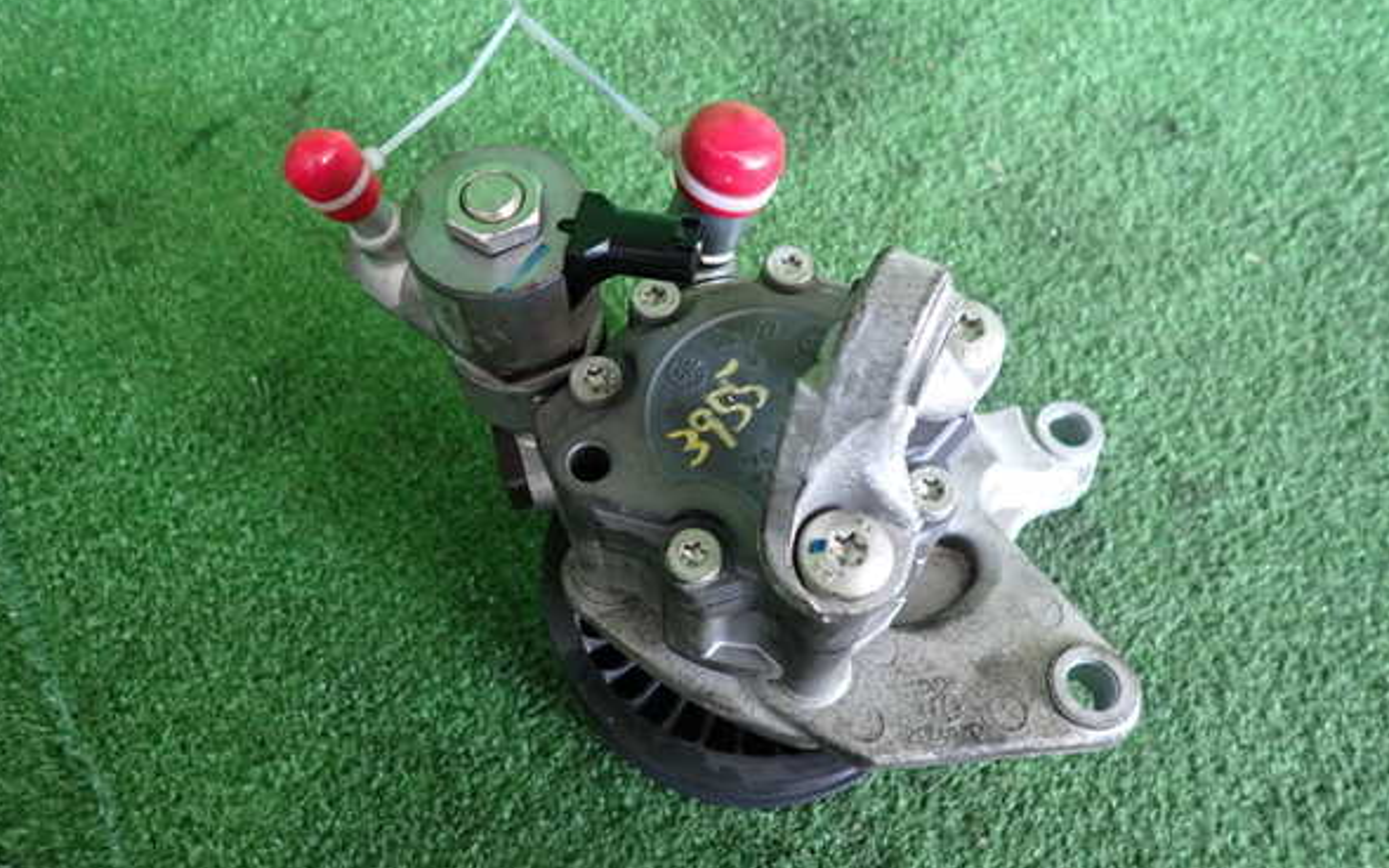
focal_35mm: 27
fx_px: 1022
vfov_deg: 46.0
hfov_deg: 68.4
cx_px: 691
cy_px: 399
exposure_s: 1/30
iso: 250
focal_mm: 4.5
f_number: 2
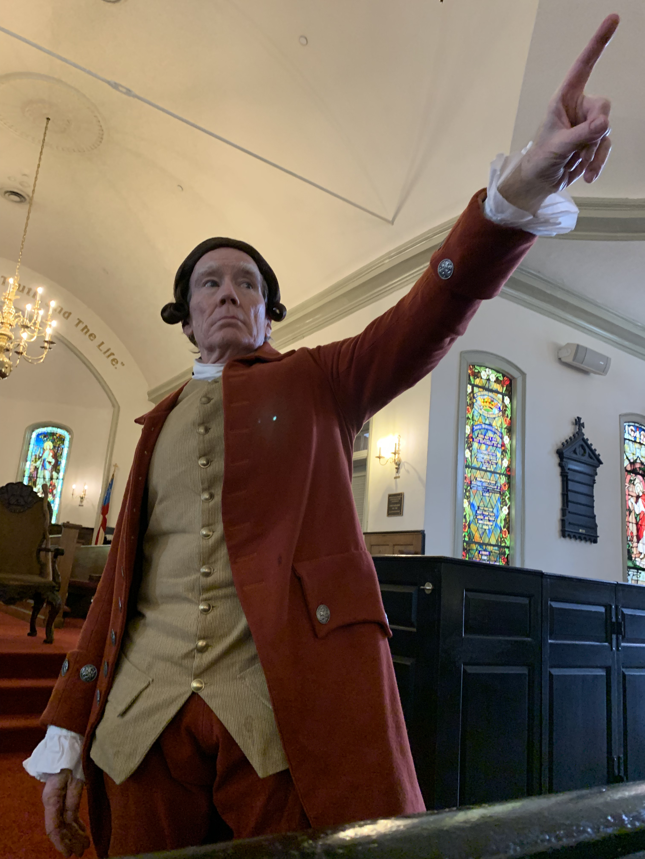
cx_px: 322
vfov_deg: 67.3
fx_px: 646
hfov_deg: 53.1
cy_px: 430
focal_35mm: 26
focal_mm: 4.25
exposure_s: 1/30
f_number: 1.8
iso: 500
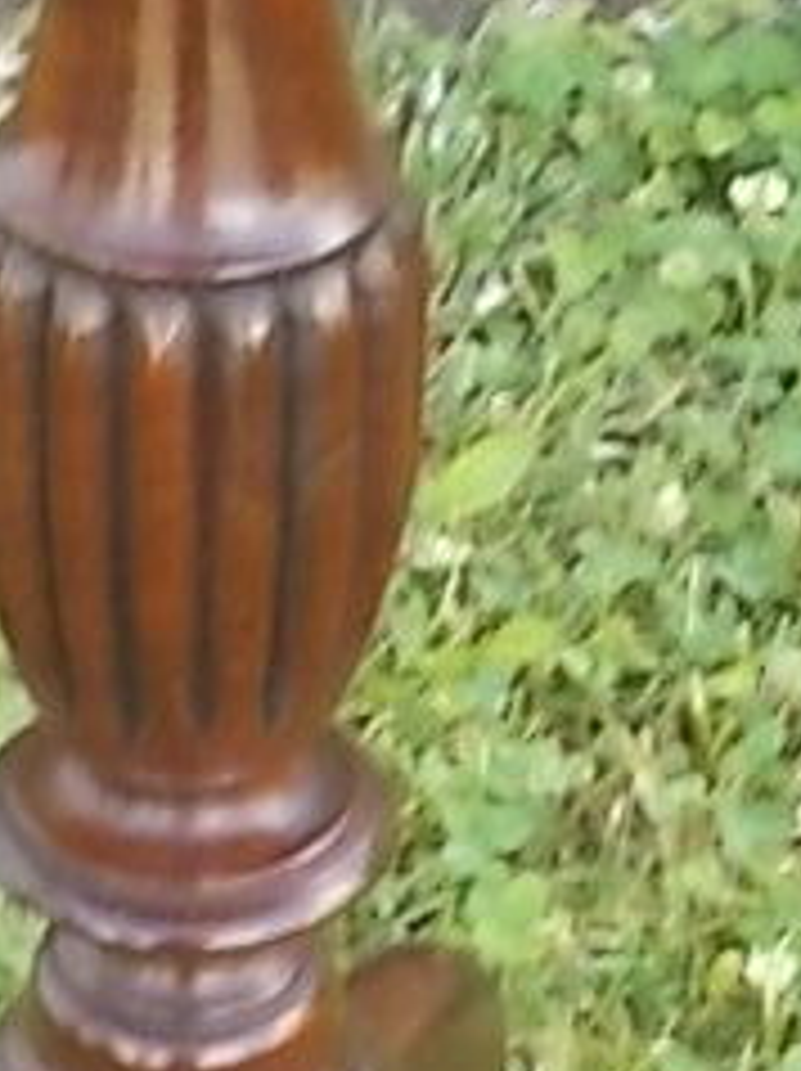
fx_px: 5409
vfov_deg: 11.3
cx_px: 346
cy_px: 702
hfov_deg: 8.5
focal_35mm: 175
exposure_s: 1/50
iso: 80
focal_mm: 4.6
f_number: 3.2
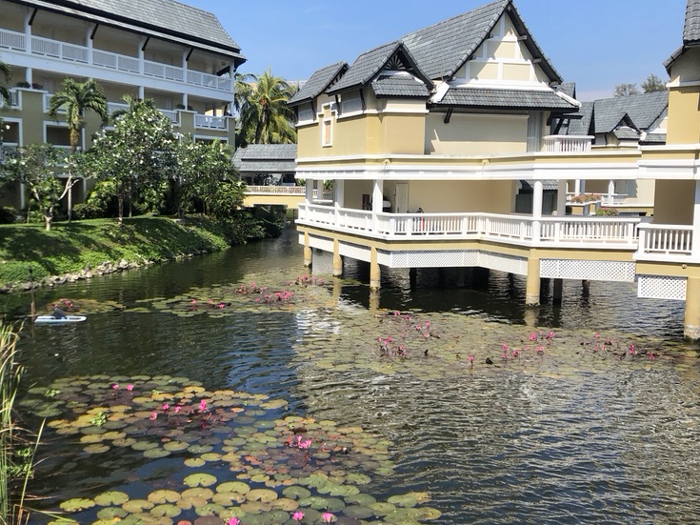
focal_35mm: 39
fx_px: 789
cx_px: 271
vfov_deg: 36.8
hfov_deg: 47.5
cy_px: 266
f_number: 1.8
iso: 25
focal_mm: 3.99
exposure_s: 1/4000
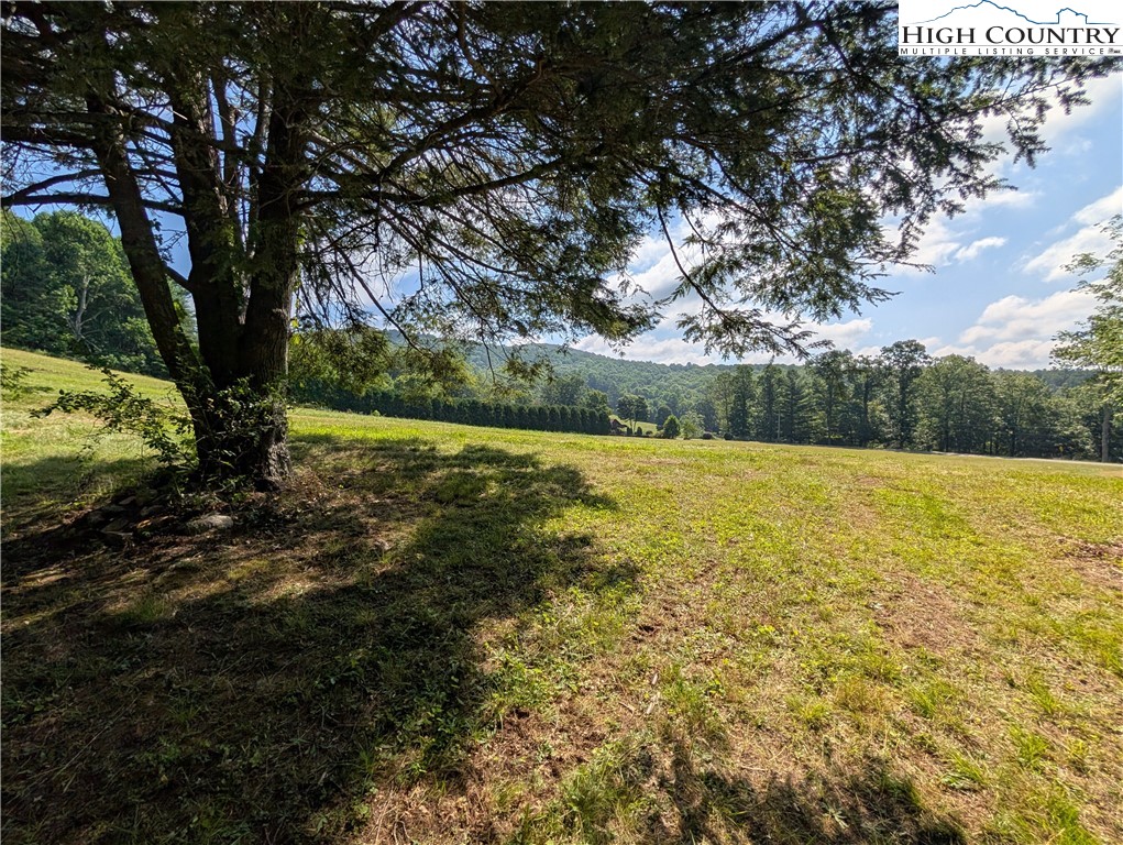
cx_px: 562
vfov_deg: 94.6
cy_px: 422
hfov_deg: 110.5
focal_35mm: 12
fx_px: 390
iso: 52
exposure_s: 1/4878
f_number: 1.7
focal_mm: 2.02
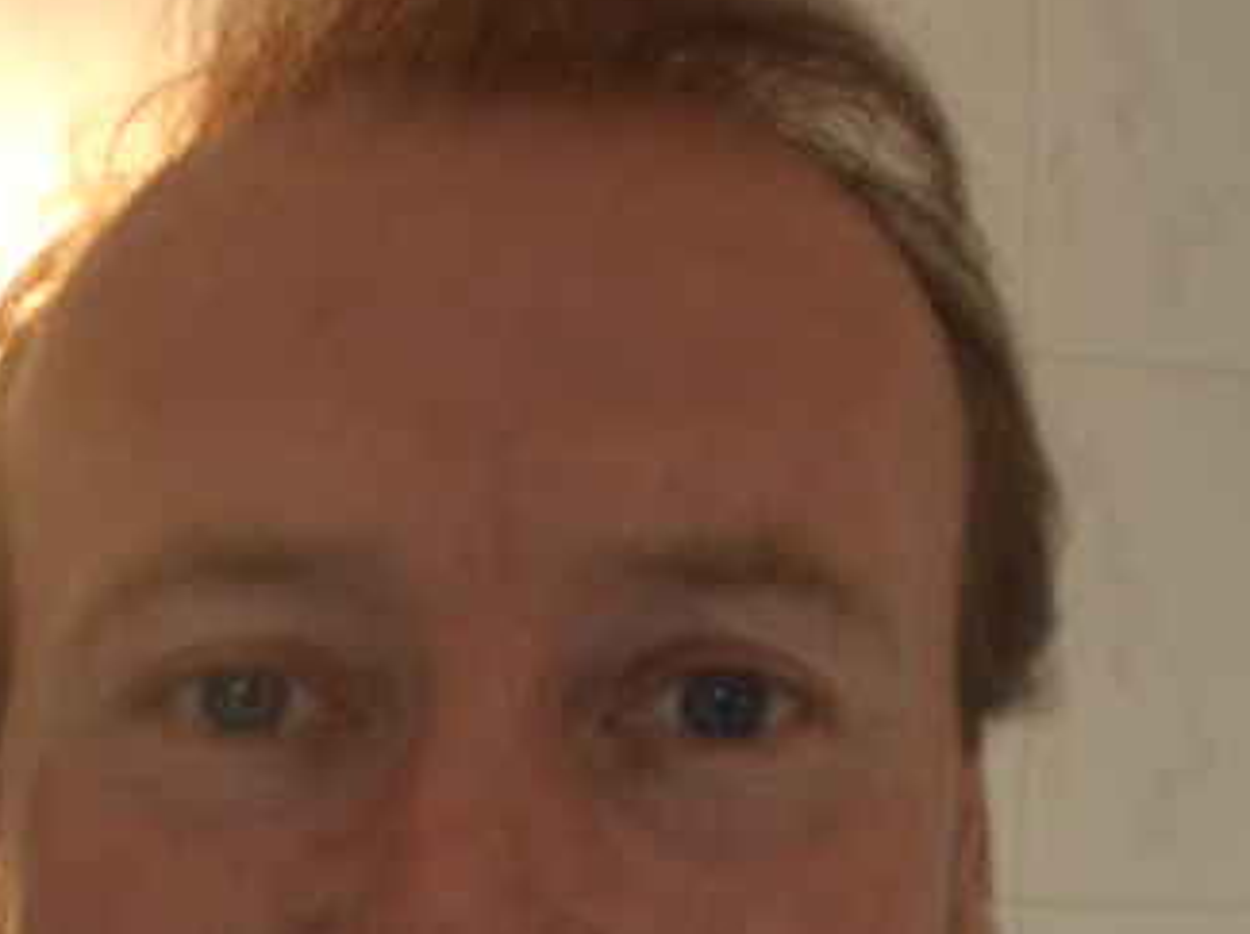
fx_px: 2561
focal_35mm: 71
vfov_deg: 20.2
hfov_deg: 27.0
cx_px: 285
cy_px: 892
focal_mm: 7.81
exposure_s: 1/20
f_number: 2.9
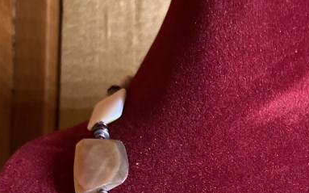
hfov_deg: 27.4
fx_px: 606
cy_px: 272
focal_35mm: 72
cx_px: 286
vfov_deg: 16.7
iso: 400
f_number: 1.8
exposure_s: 1/33
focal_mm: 4.25
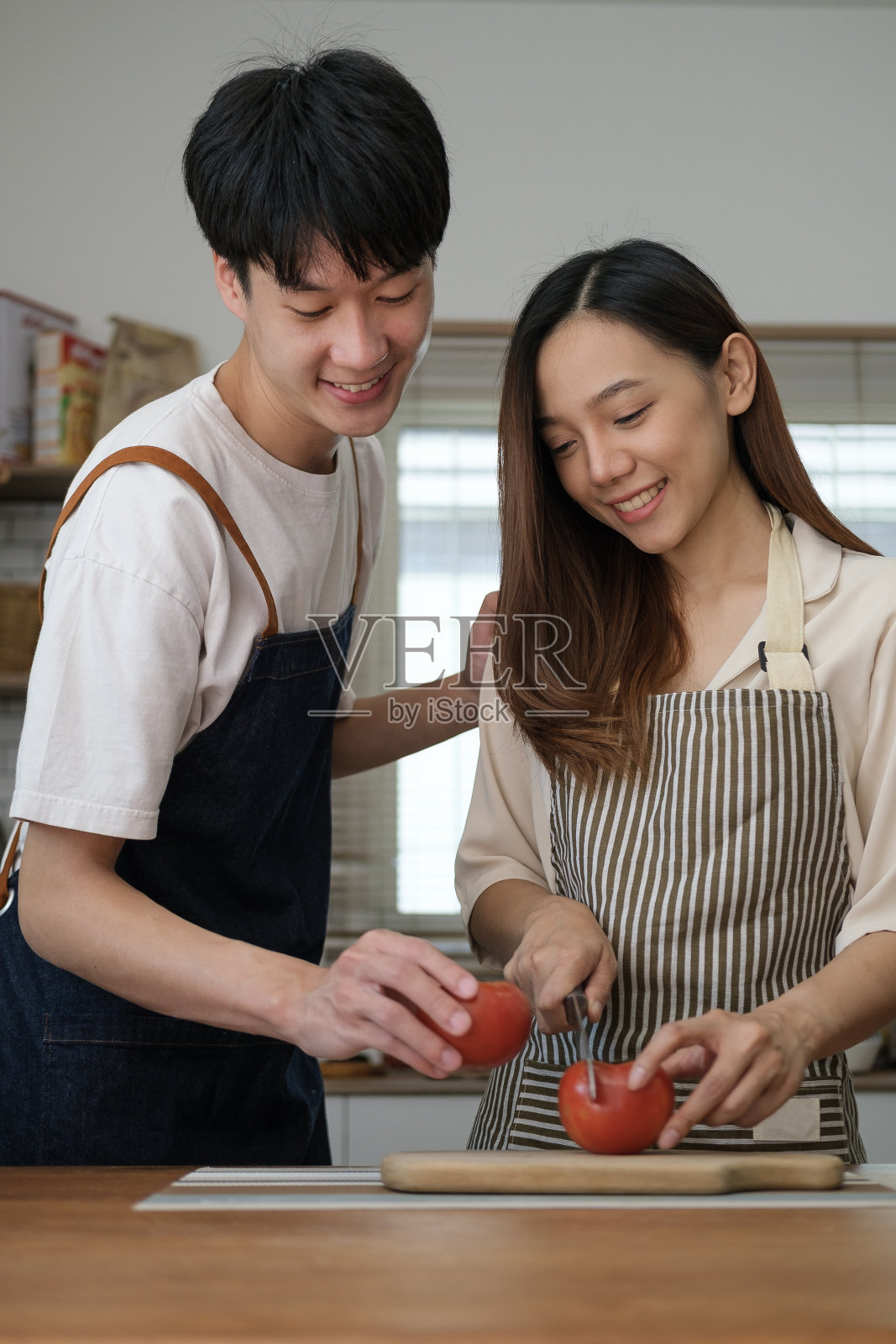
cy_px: 672
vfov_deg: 37.5
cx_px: 448
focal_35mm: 53
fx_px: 1978
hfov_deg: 25.5
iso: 320
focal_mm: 35
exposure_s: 1/750
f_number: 2
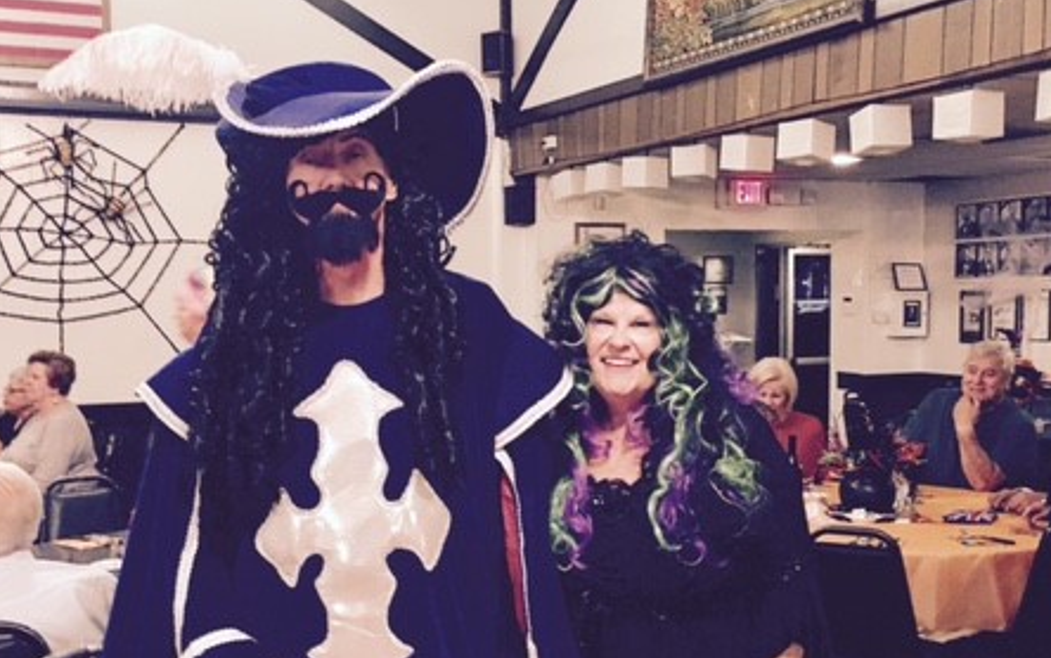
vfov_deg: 40.5
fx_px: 888
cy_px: 383
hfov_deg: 61.2
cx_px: 523
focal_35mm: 31
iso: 400
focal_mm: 4.15
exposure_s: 1/15
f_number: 2.2
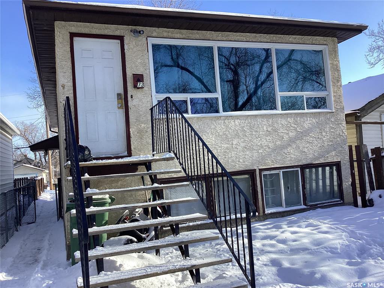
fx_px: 344
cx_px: 192
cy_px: 144
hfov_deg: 58.4
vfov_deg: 45.4
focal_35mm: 31
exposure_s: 1/702
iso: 25
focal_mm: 3.3
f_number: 2.4
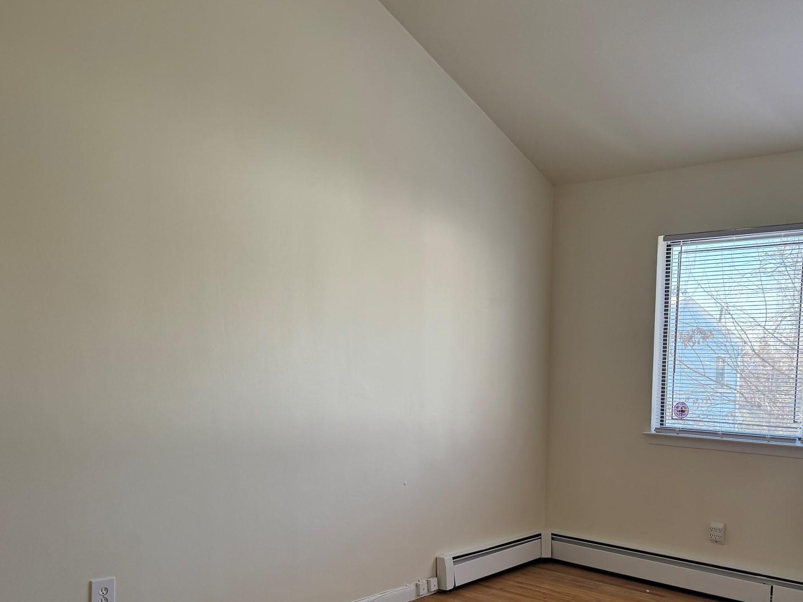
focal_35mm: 34
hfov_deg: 52.8
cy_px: 417
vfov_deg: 41.1
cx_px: 544
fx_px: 789
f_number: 1.78
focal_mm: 6.76
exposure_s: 1/167
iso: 100
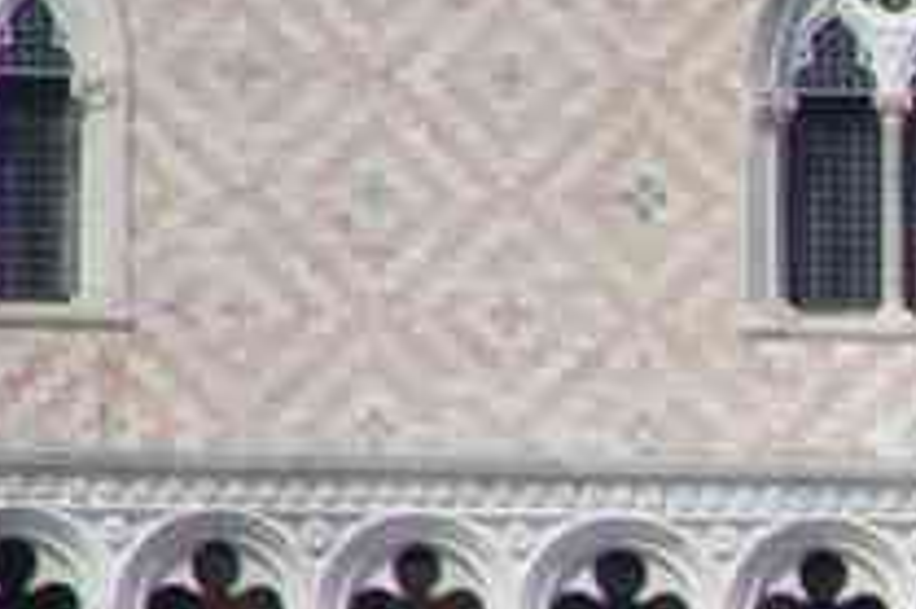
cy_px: 1056
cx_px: 2084
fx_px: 45610
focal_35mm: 1794
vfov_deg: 0.8
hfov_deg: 1.1
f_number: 10
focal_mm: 250
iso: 400
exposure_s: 1/320
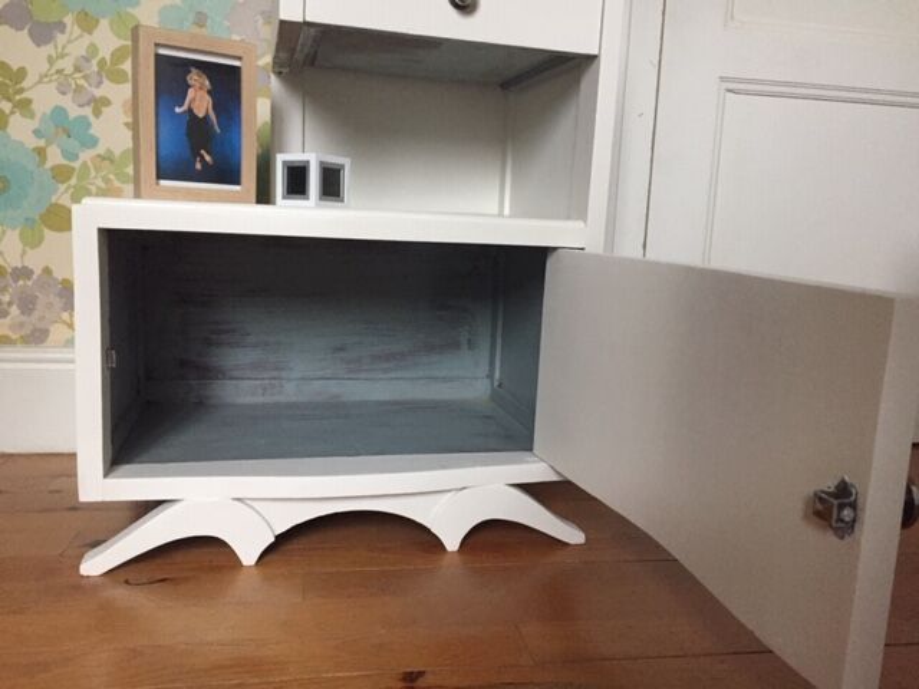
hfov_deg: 61.7
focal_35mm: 29
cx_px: 460
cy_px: 344
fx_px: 770
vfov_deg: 48.2
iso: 250
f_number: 2.2
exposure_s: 1/25
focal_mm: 4.15
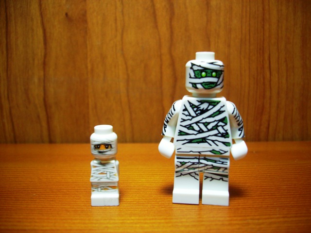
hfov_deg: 56.8
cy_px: 116
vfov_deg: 44.2
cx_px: 156
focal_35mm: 32
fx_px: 287
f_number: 2.9
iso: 100
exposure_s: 1/30
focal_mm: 5.7
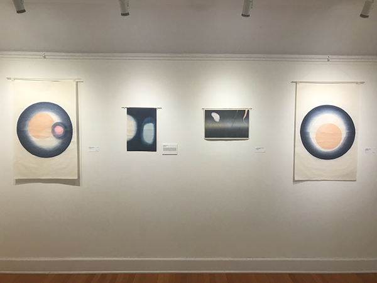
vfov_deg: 49.7
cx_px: 188
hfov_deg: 63.4
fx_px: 305
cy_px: 142
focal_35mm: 28
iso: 25
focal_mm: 3.99
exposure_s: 1/40
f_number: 1.8
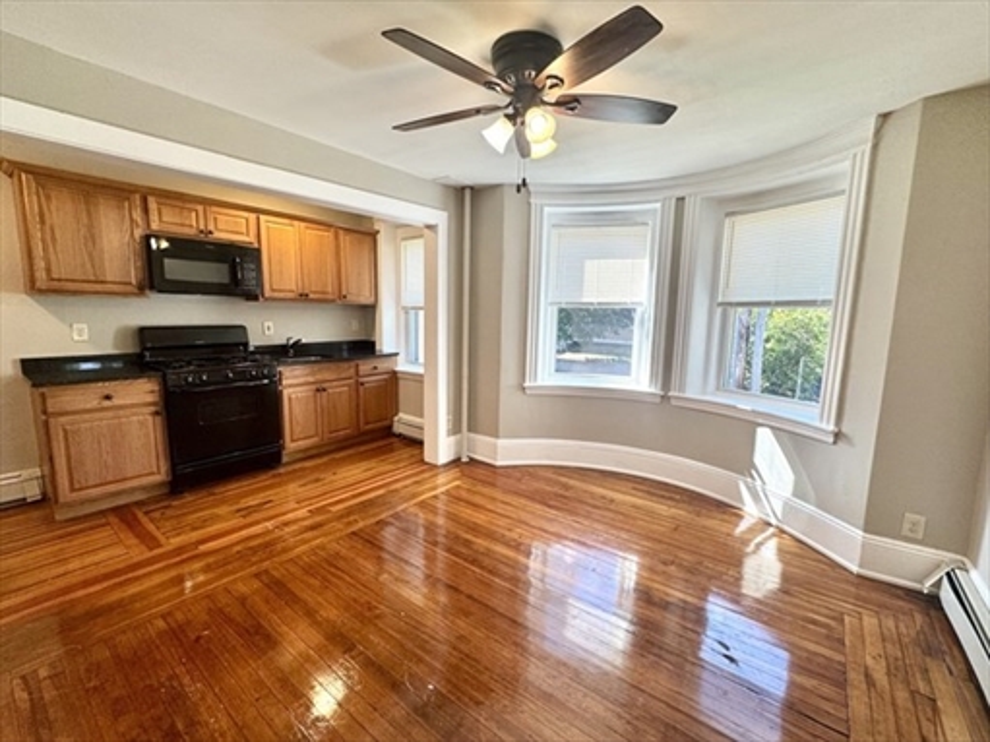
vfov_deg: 85.7
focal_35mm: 14
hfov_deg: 102.1
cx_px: 495
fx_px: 400
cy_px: 371
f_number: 2.2
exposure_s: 1/120
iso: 100
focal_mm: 2.22
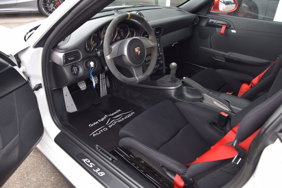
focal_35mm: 52
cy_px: 94
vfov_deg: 25.8
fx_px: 411
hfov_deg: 37.9
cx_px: 141
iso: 400
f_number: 6.3
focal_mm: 35
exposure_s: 1/160
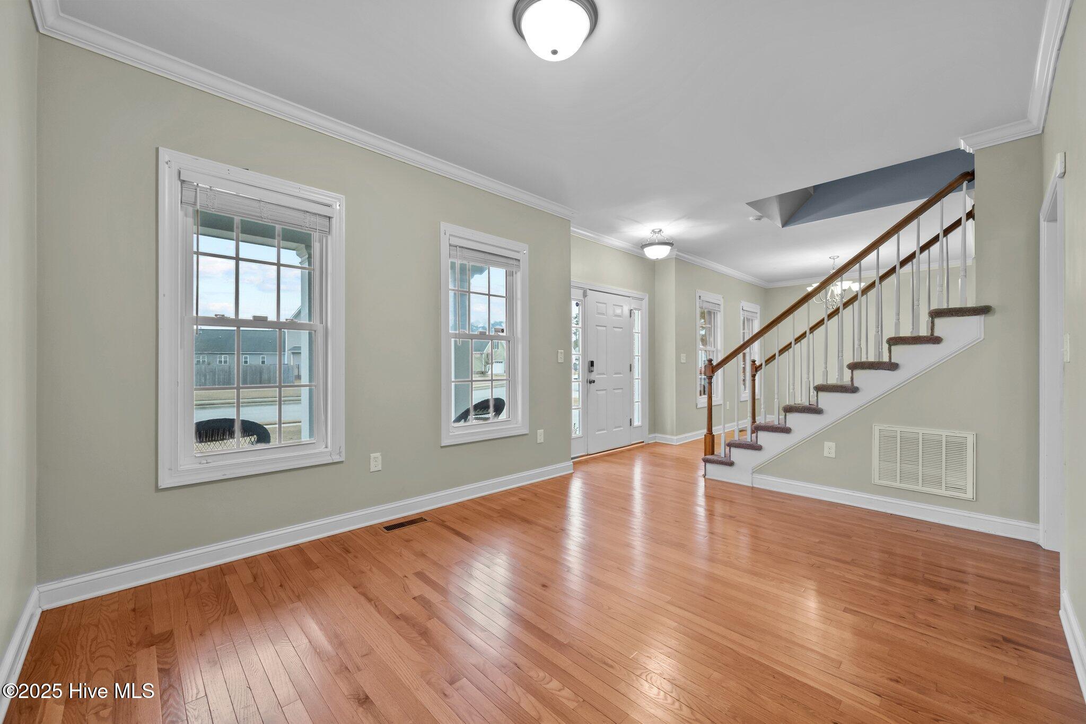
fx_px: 422
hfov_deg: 104.3
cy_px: 362
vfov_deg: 81.2
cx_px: 543
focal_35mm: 14
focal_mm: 14
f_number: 7.1
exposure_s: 1/3
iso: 800
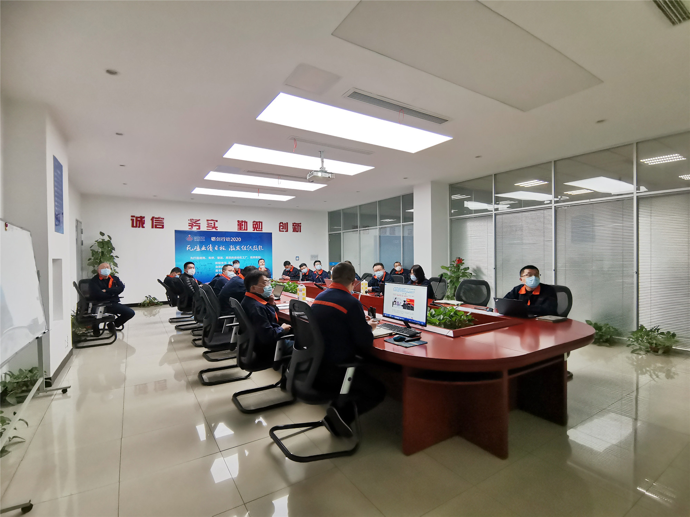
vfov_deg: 74.7
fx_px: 339
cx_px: 345
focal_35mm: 17
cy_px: 258
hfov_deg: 91.0
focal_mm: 2.26
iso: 250
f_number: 2.2
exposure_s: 1/60
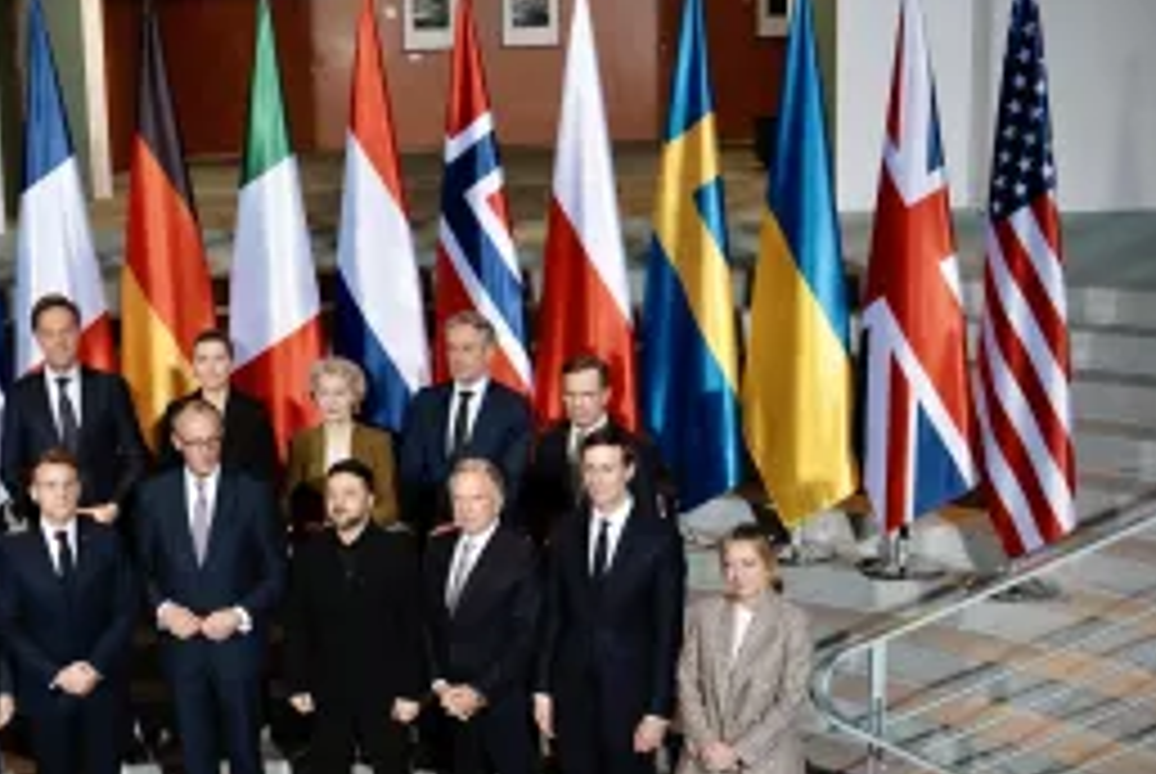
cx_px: 328
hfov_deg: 35.0
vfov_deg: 24.2
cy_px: 470
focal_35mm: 56
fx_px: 1800
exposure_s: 1/100
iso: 250
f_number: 2.8
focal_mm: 24
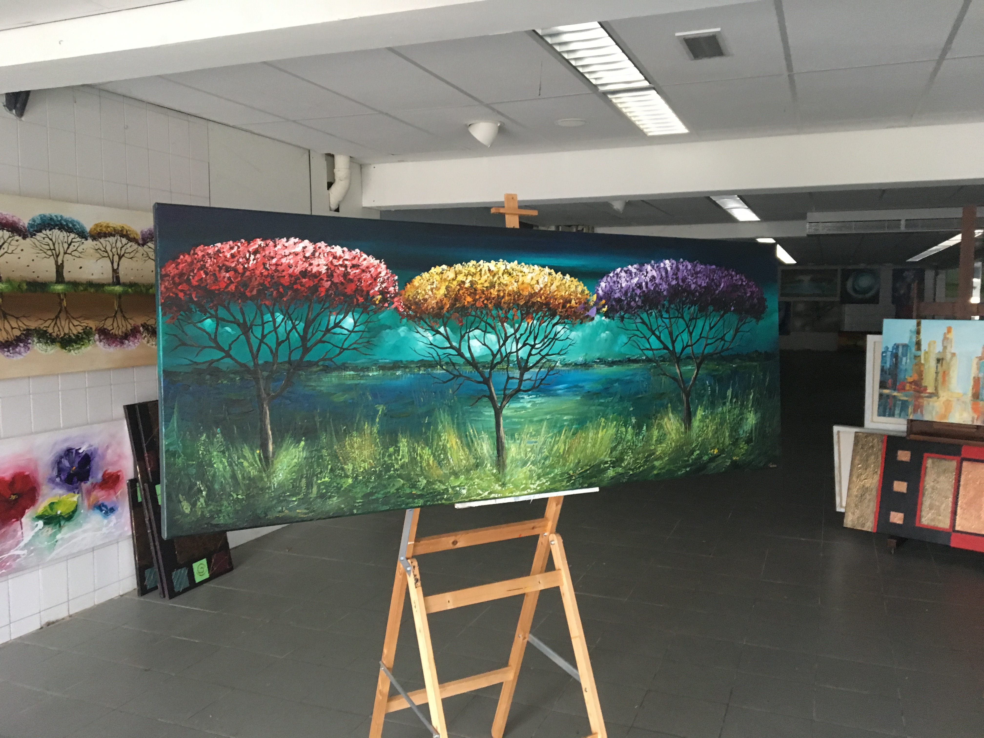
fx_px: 824
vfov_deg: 48.2
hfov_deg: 61.7
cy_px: 369
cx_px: 492
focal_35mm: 29
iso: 200
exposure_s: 1/25
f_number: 2.2
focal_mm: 4.15
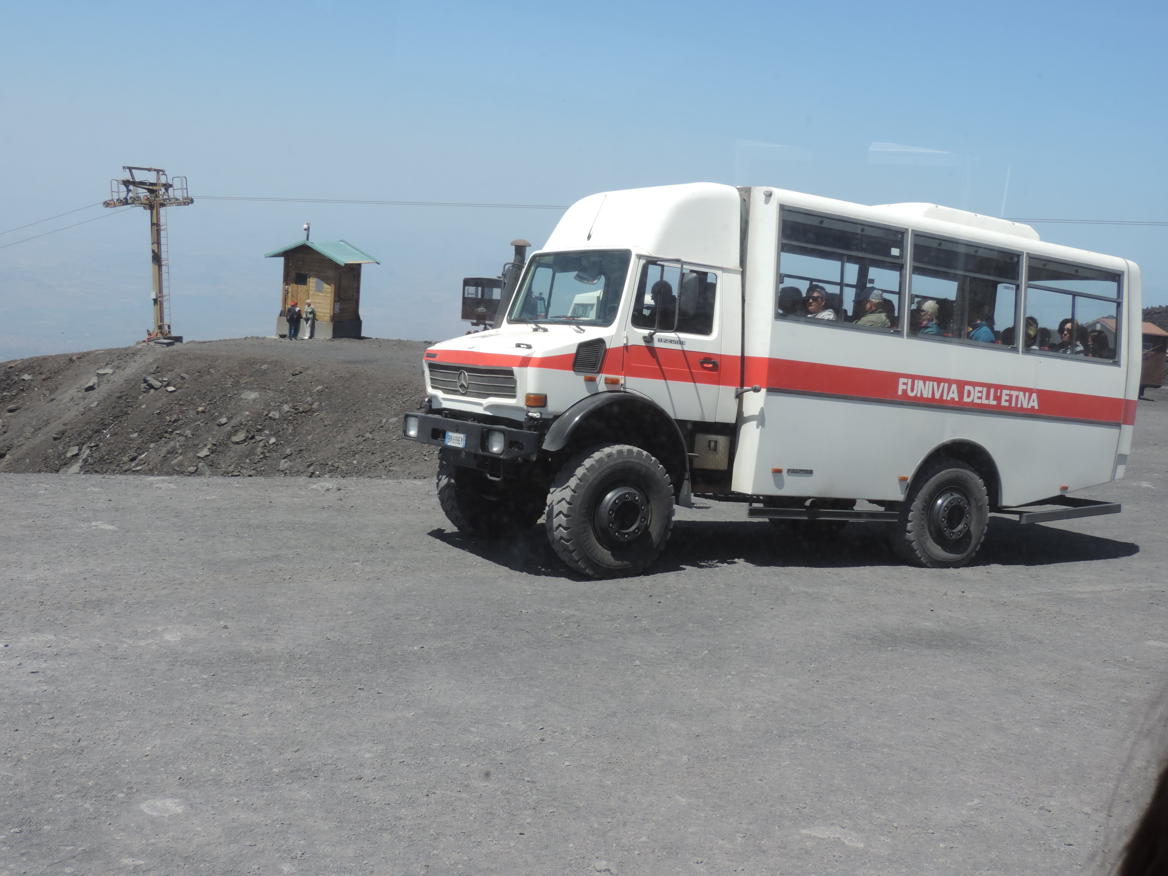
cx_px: 584
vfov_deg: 33.6
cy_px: 438
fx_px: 1451
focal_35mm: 43
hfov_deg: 43.9
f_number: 3.4
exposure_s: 1/1000
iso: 80
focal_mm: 7.6
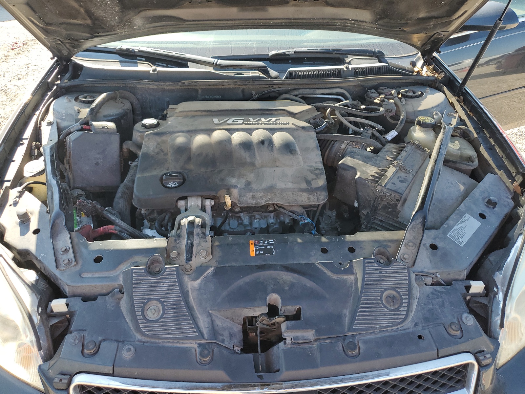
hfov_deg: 67.3
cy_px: 197
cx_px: 262
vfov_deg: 53.1
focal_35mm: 26
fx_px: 394
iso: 50
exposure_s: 1/455
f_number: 1.5
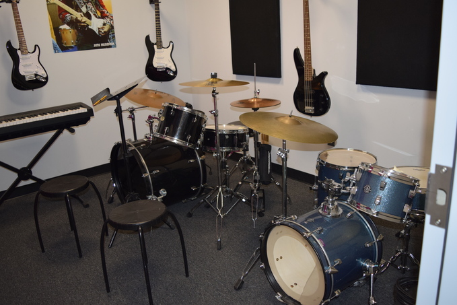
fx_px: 419
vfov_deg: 40.0
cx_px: 228
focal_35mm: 33
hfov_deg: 57.2
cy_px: 152
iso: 800
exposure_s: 1/80
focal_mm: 22
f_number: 4.5
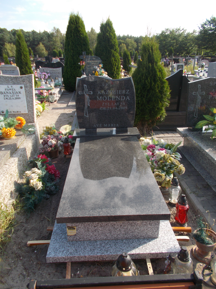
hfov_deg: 53.1
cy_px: 144
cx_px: 108
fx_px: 216
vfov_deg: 67.3
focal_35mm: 26
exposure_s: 1/400
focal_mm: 4.6
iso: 80
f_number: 3.2
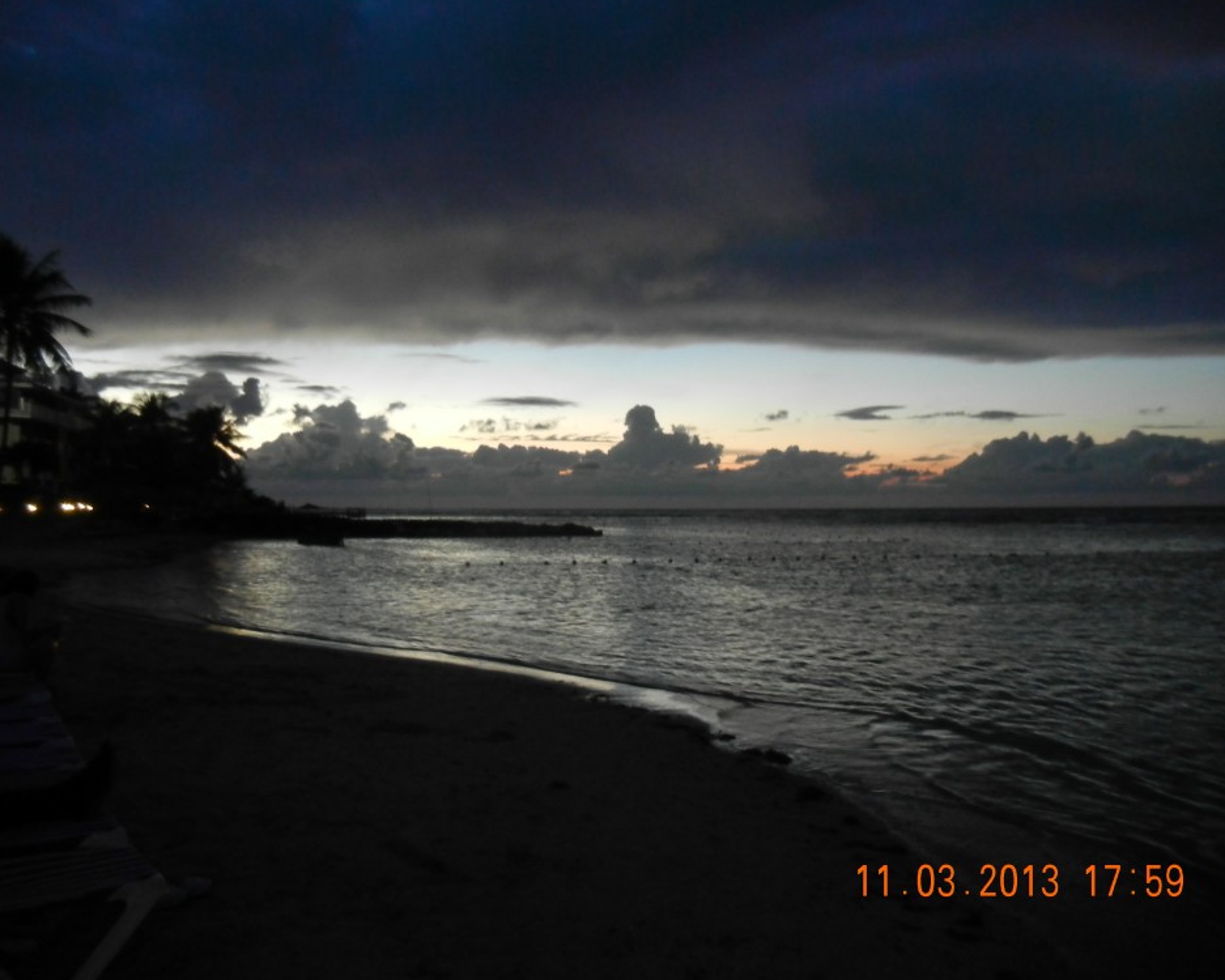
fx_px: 1160
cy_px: 483
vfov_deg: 45.8
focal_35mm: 32
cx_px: 596
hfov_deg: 55.6
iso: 200
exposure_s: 1/2.1
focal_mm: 5.4
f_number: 3.5
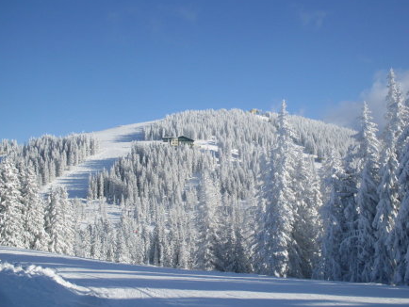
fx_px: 497
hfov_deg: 44.8
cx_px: 213
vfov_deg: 34.4
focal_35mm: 42
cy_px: 150
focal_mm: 6.3
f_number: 8.4
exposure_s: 1/350
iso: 80
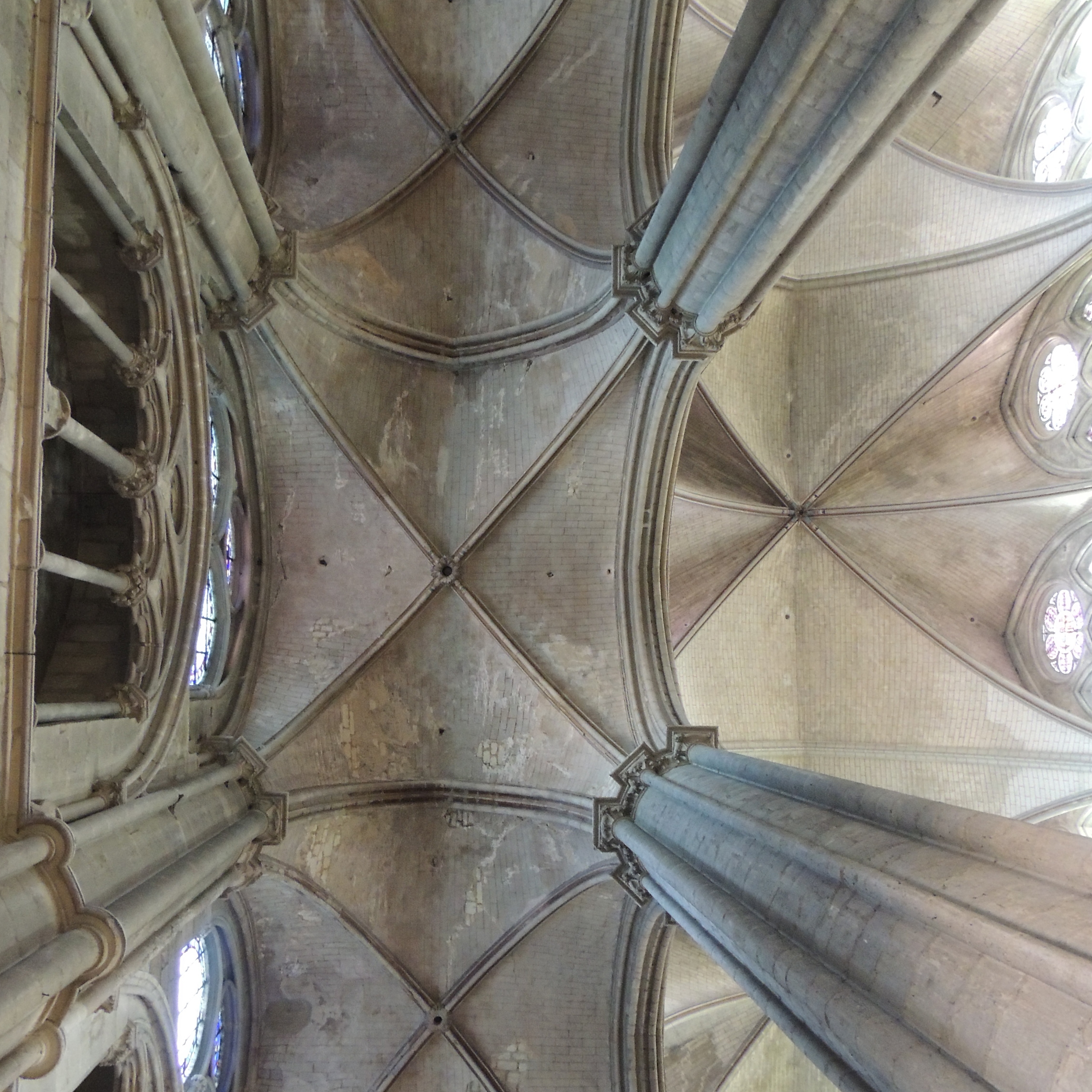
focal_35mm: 31
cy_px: 635
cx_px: 525
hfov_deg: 52.5
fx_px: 1106
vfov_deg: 52.3
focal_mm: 4.3
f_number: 3
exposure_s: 1/5
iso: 800
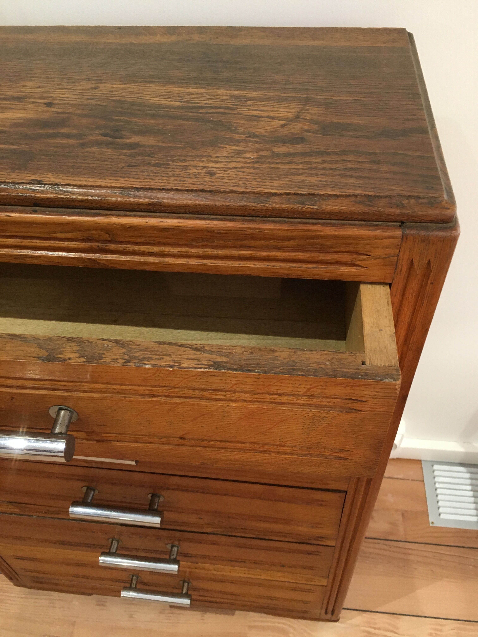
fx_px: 534
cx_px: 239
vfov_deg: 61.7
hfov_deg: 48.2
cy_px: 318
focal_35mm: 29
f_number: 2.2
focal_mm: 4.15
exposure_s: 1/33
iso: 125
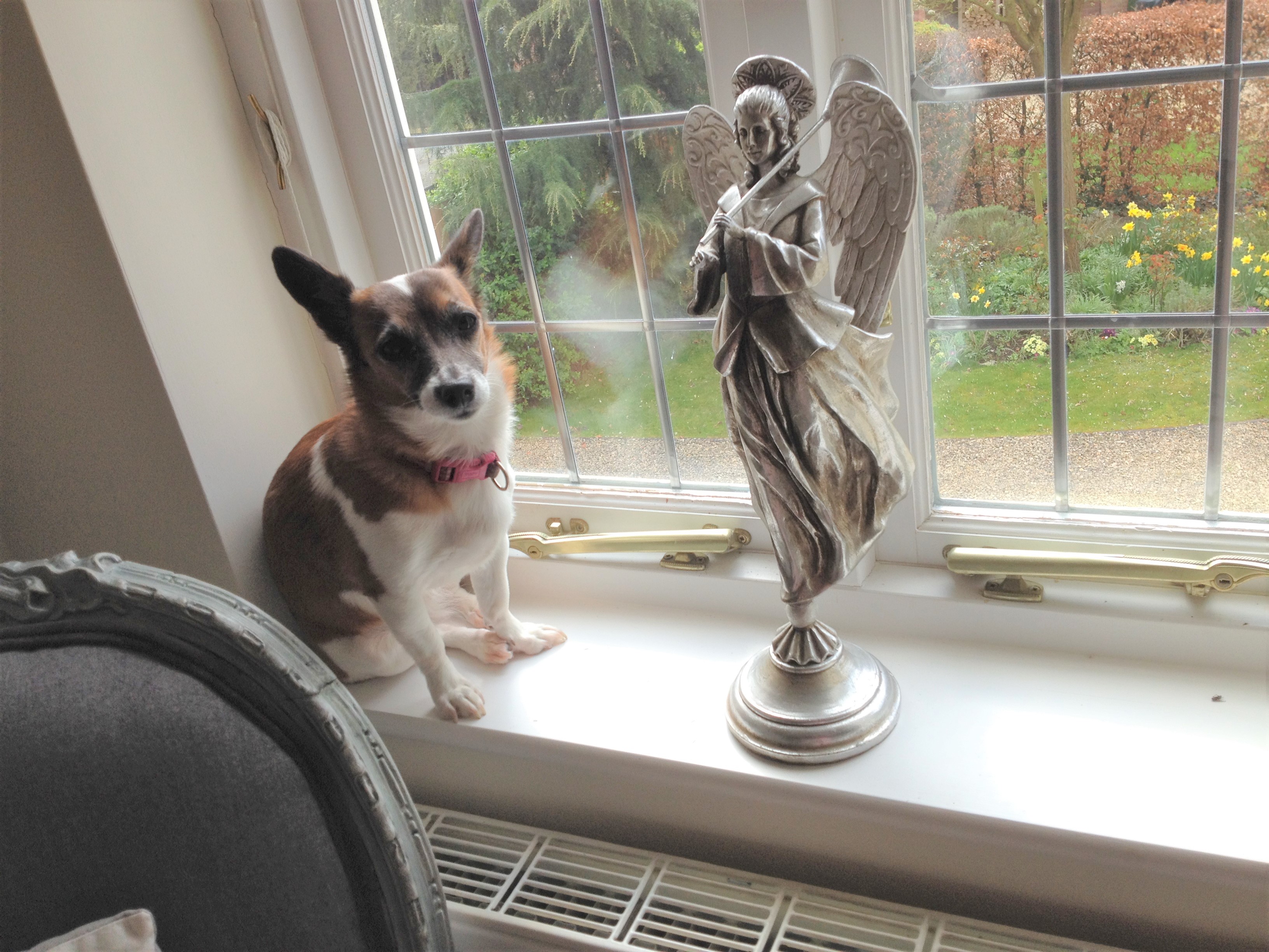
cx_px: 634
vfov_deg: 40.7
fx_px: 1283
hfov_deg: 52.6
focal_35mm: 35
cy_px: 476
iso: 50
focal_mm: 4.28
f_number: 2.4
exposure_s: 1/276
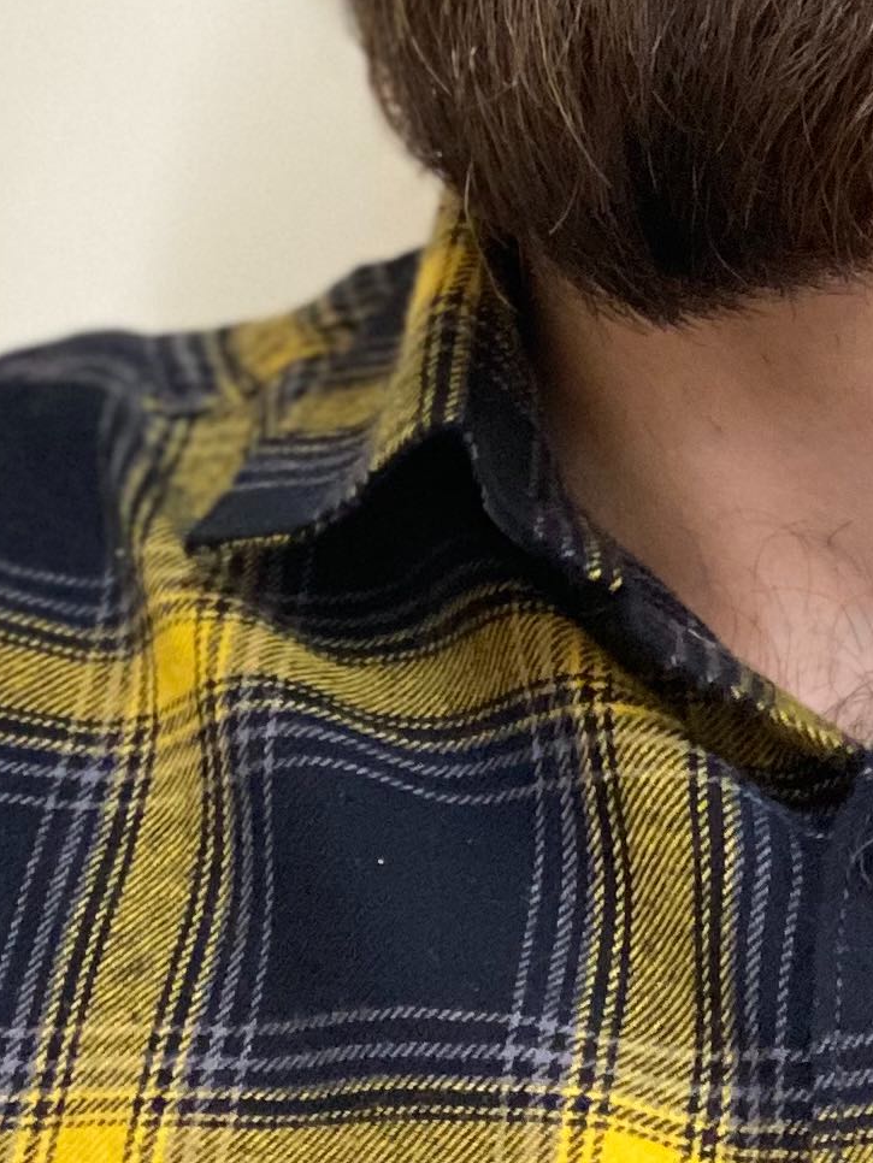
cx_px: 1039
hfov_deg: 6.8
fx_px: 7294
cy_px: 277
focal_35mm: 217
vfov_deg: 9.1
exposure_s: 1/33
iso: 200
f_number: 2
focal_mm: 6
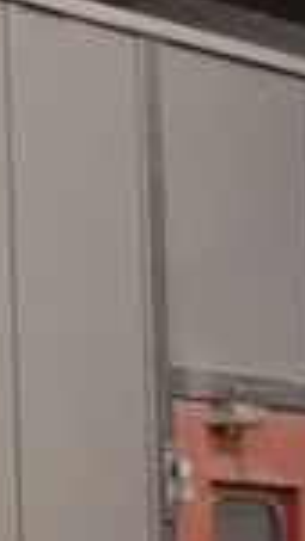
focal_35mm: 294
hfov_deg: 3.7
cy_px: 611
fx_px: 4225
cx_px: -1206
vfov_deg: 7.3
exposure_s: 1/30
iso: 800
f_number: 4
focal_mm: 22
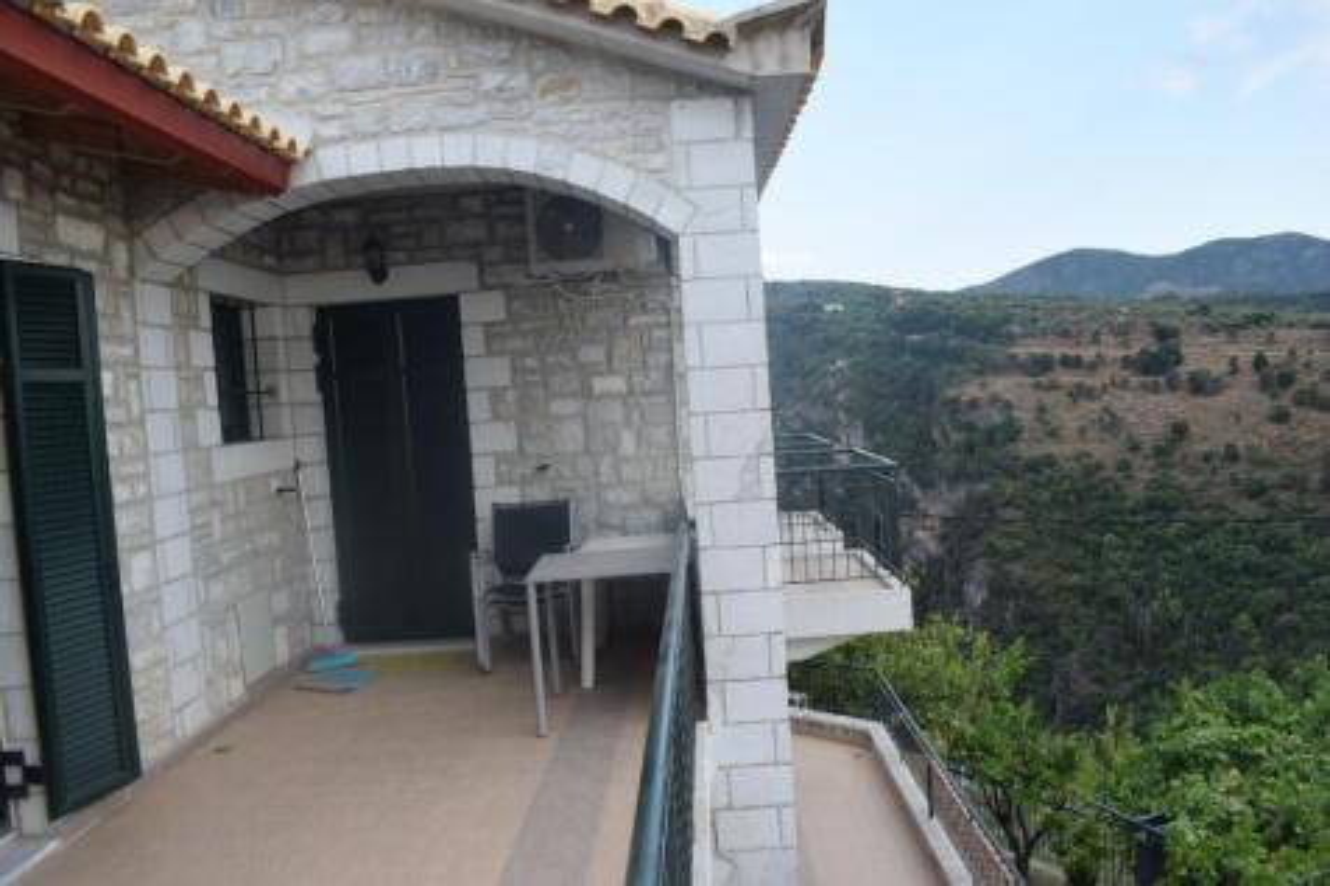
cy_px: 443
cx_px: 665
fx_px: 1108
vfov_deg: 43.6
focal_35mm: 30
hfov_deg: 61.9
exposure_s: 1/250
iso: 400
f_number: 8
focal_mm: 20
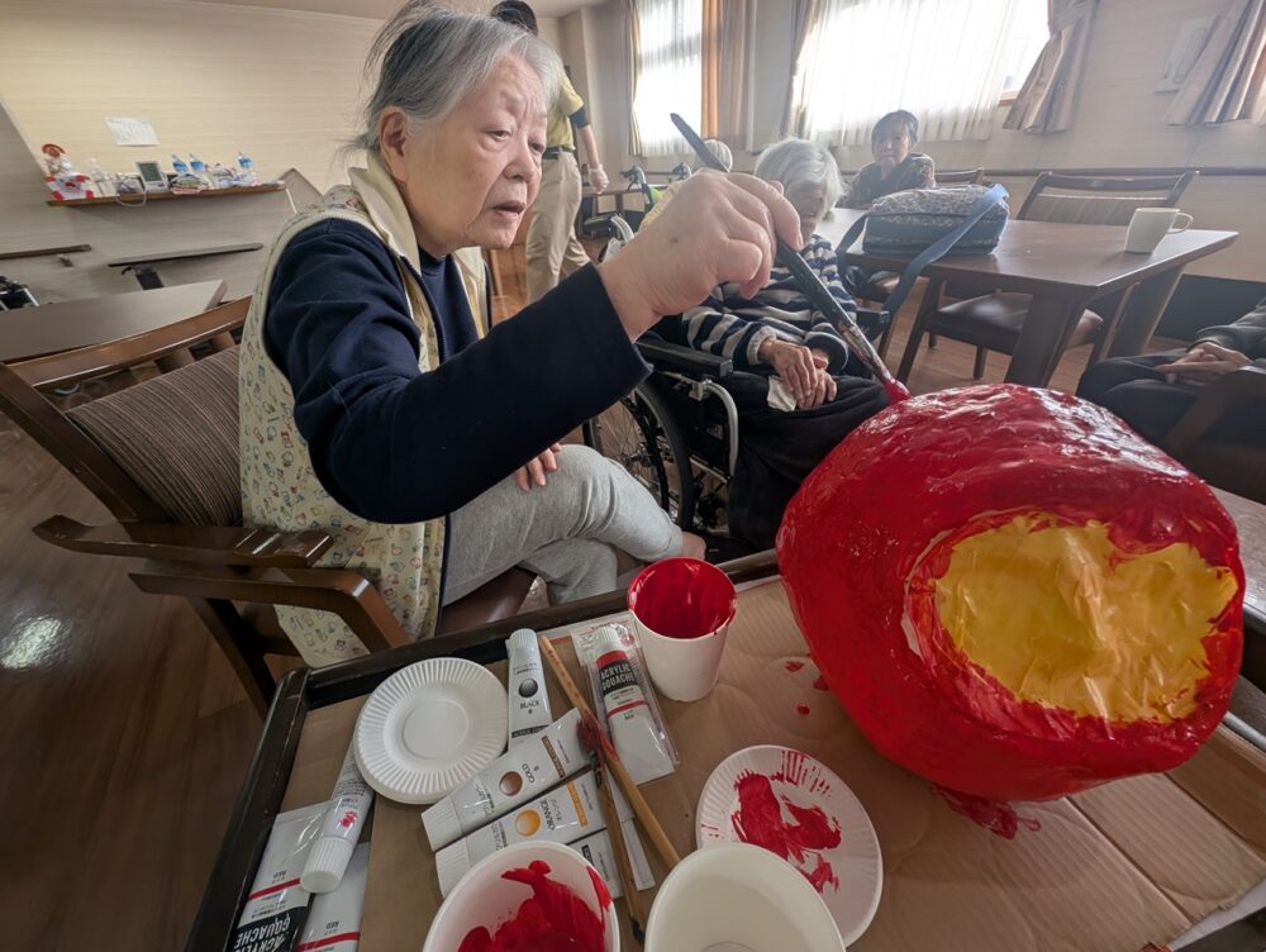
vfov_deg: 94.6
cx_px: 633
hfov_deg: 110.5
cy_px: 476
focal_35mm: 12
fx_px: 439
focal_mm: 2.23
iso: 66
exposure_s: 1/81.9
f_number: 1.95
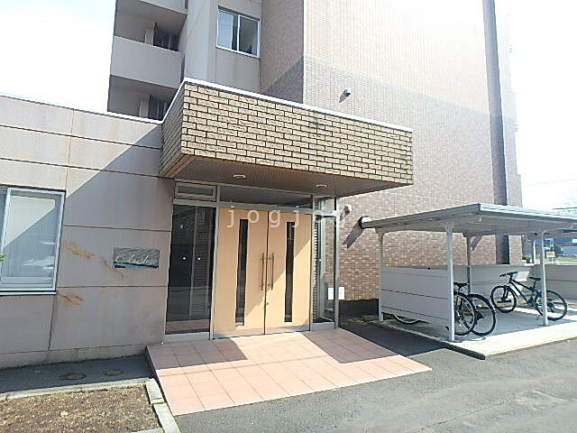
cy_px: 216
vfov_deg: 63.4
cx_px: 288
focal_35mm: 21
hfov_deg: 79.0
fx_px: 350
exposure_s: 1/400
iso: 125
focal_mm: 3.7
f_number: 3.5
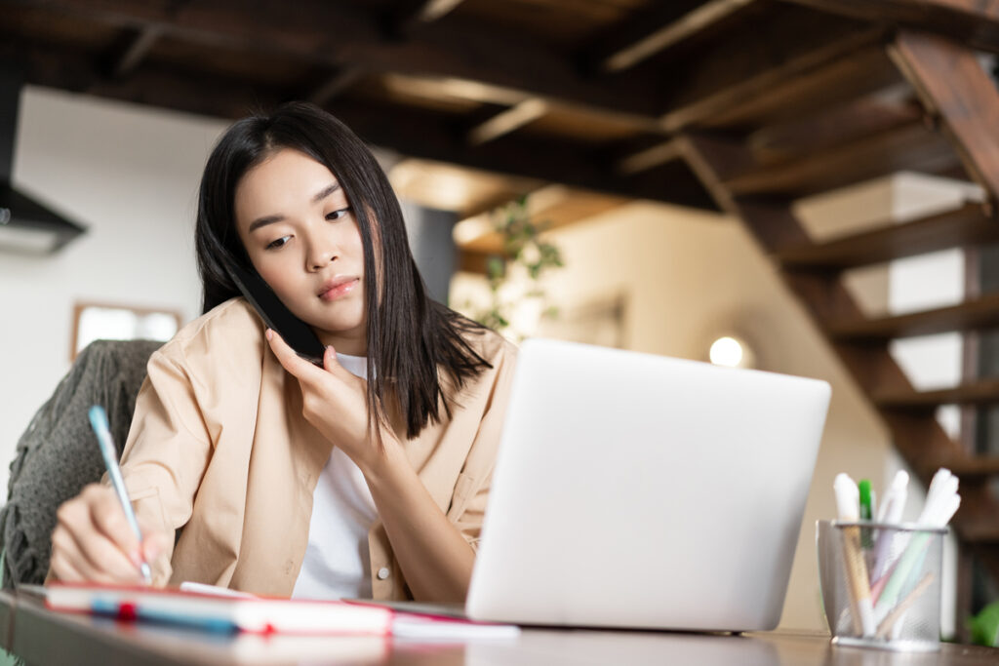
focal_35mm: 55
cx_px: 500
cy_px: 333
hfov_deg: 36.2
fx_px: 1526
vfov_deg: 24.6
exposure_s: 1/200
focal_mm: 55
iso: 400
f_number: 2
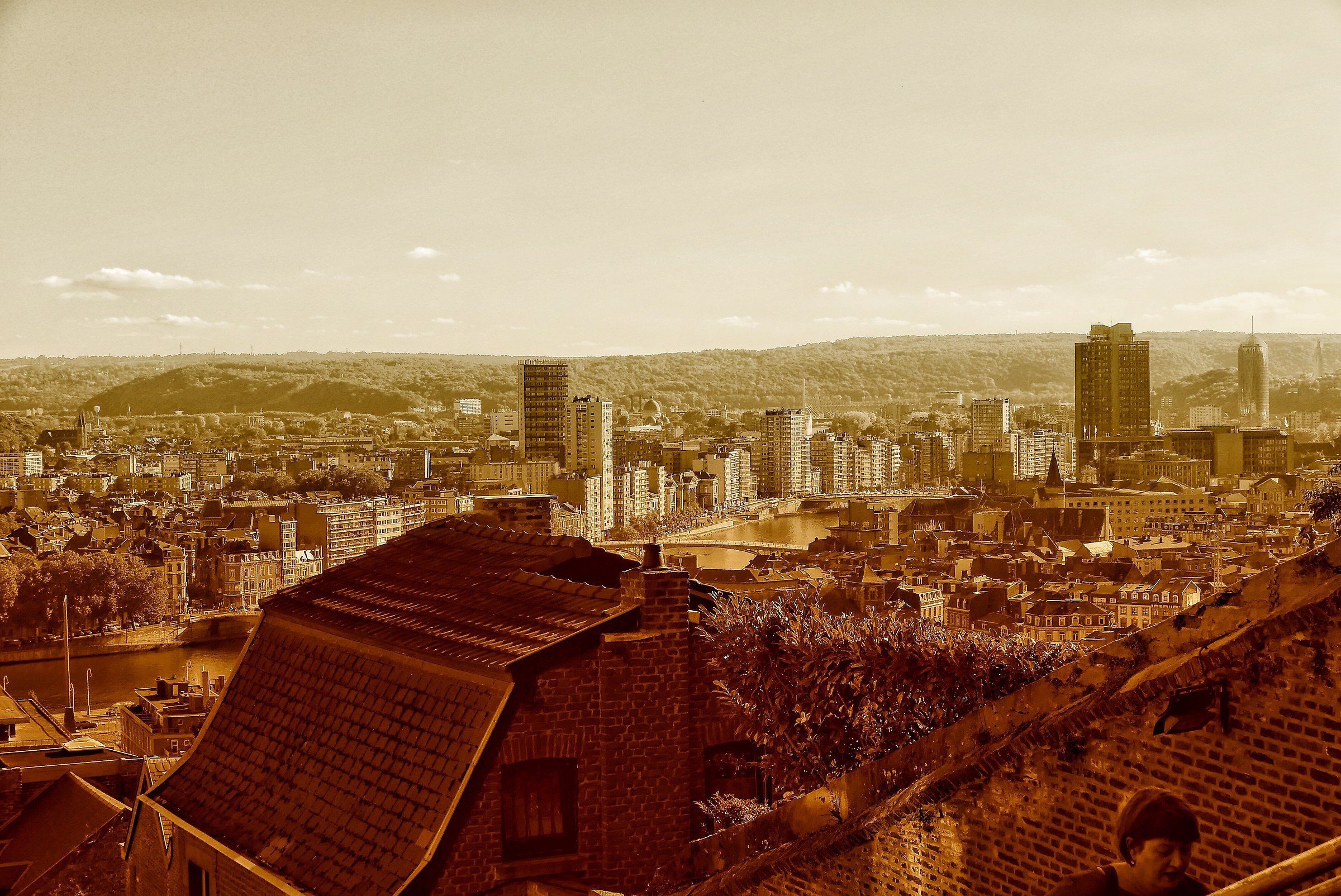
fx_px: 2237
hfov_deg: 33.4
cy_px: 448
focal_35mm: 60
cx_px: 670
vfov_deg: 22.7
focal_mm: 27.2
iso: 200
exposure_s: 1/640
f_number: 8
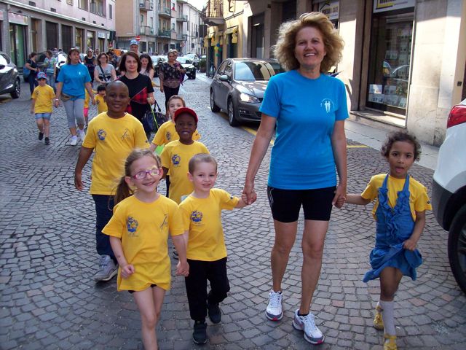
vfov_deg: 39.7
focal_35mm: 36
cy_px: 175
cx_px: 233
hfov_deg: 51.4
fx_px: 485
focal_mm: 6
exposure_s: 1/292
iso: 80
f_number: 2.7
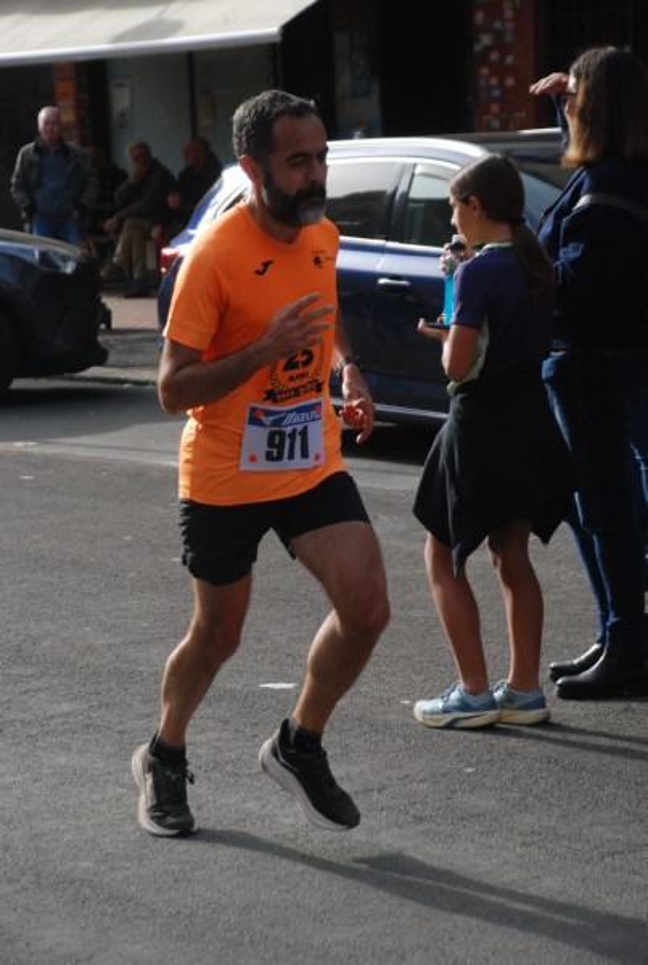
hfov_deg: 10.8
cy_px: 482
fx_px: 3425
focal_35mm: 128
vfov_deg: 16.0
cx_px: 324
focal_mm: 85
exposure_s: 1/1250
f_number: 5.6
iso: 1000
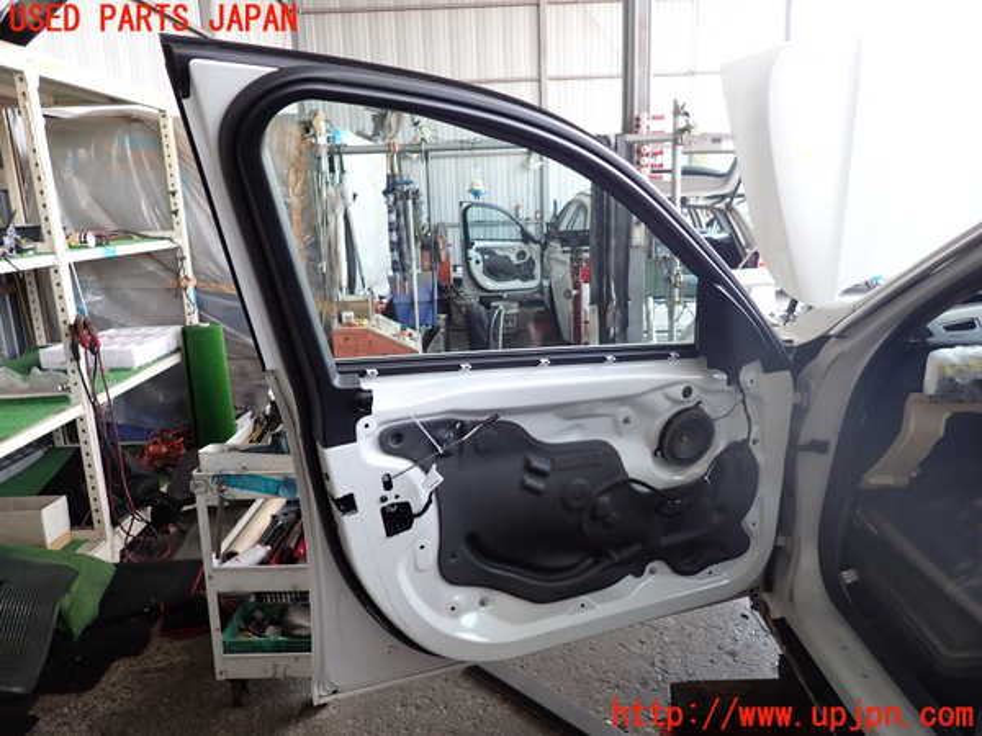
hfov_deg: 69.4
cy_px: 368
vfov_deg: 54.9
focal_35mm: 25
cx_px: 491
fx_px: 709
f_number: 2
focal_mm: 4.5
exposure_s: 1/125
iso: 160
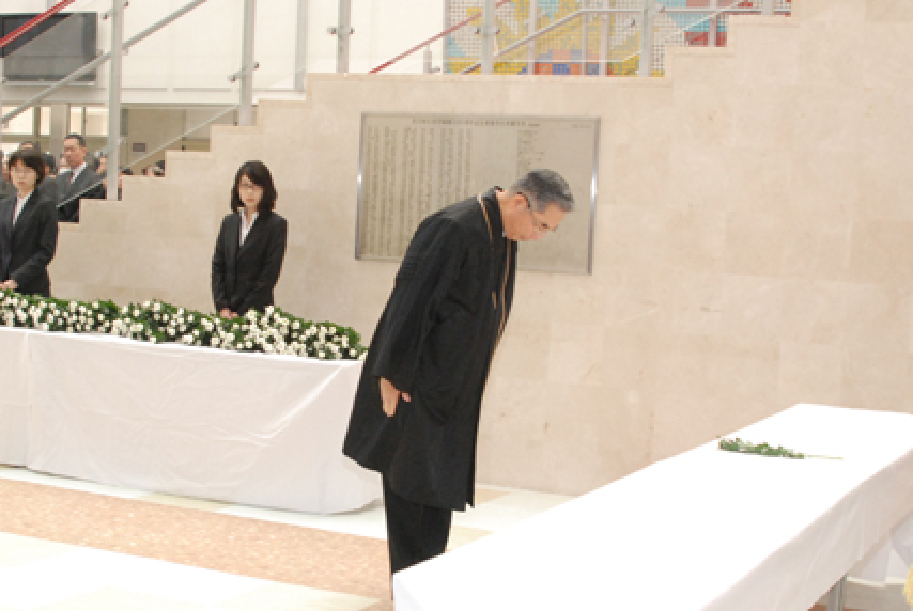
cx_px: 443
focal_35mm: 59
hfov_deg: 33.9
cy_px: 346
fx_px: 1498
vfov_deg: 23.1
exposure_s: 1/200
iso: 1600
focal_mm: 28
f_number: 5.6
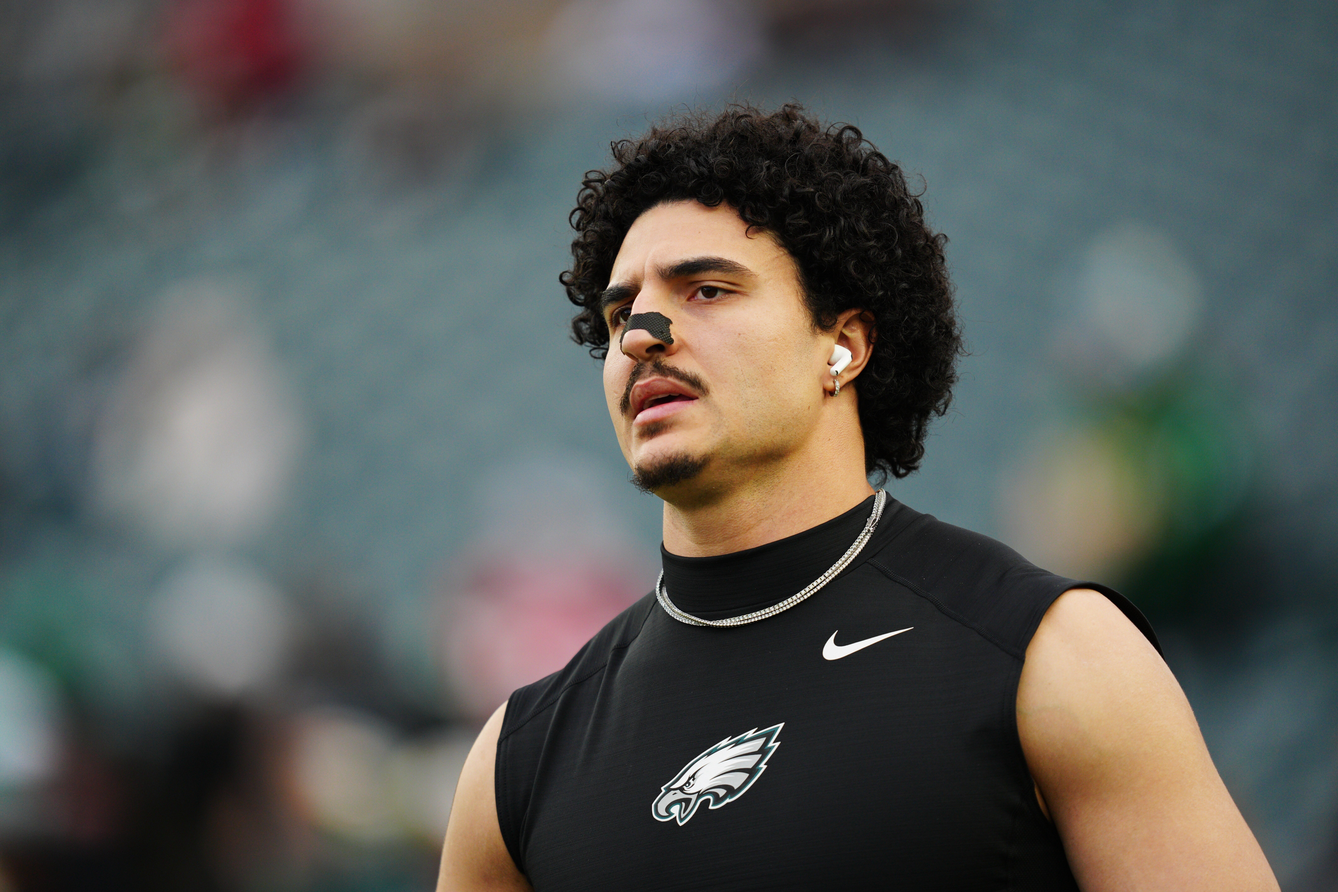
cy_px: 446
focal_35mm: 400
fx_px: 14866
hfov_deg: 5.2
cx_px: 669
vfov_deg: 3.4
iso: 1000
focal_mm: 400
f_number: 2.8
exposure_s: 1/2500
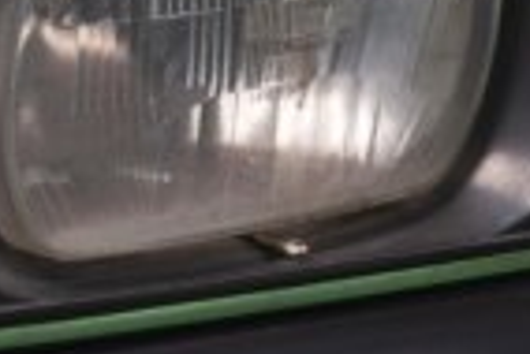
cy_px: 302
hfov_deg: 5.4
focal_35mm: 378
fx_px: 5571
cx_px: -164
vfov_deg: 3.6
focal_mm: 70
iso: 100
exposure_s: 3
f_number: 13
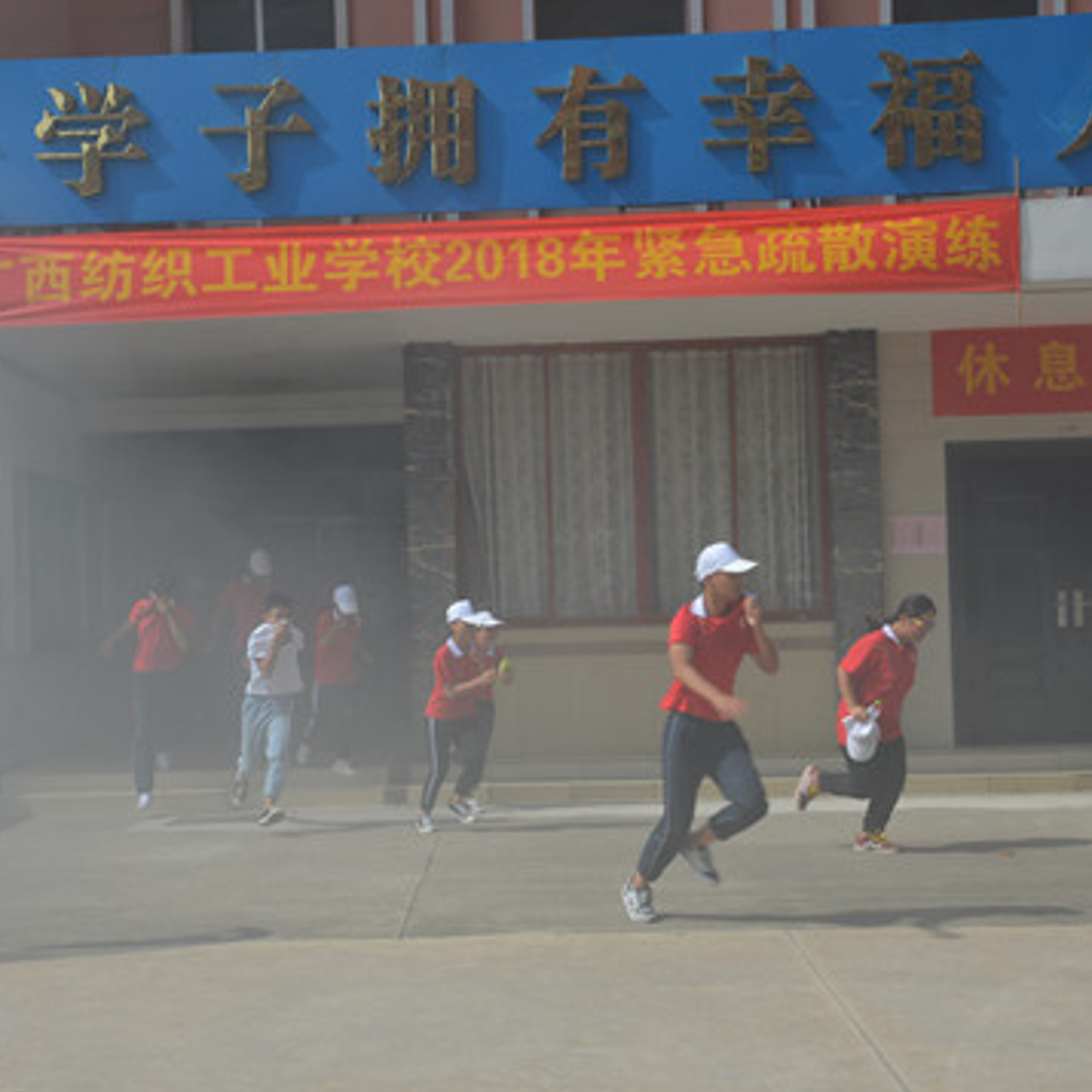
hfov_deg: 33.4
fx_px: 1820
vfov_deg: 33.4
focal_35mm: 51
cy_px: 548
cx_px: 480
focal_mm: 26
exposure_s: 1/250
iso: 100
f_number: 8
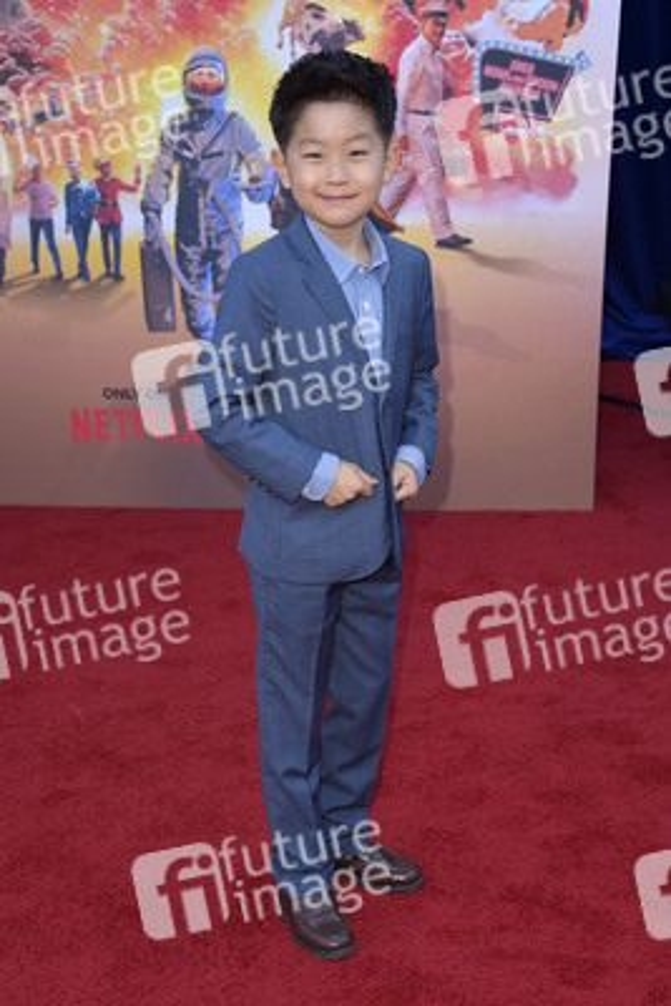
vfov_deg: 32.4
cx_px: 336
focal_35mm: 62
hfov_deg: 21.9
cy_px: 503
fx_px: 1732
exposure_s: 1/250
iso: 320
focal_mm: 62
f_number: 6.3
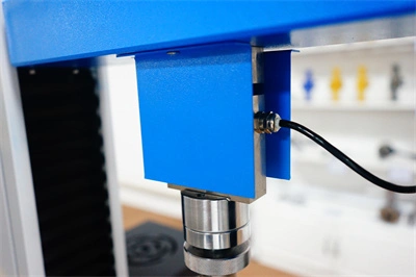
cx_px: 208
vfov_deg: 44.9
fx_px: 335
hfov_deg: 63.7
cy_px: 138
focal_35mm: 29
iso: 3200
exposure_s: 1/60
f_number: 3.5
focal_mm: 29
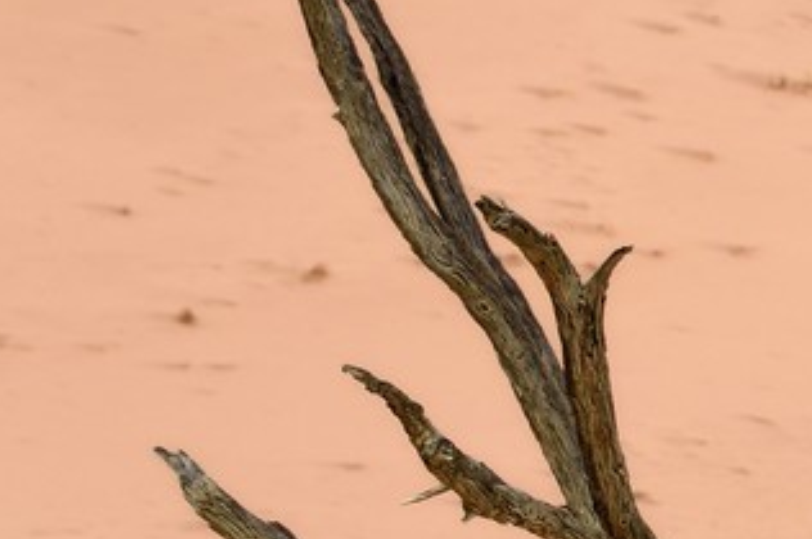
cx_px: 2015
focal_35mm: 760
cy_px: 272
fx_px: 17124
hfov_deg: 2.7
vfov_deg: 1.8
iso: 200
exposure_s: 1/160
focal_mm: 150
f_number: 9
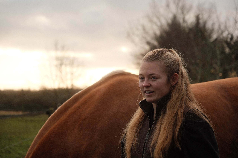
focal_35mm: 83
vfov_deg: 16.5
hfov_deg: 24.5
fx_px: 549
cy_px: 79
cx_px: 119
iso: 800
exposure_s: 1/2200
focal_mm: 55
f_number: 2.8
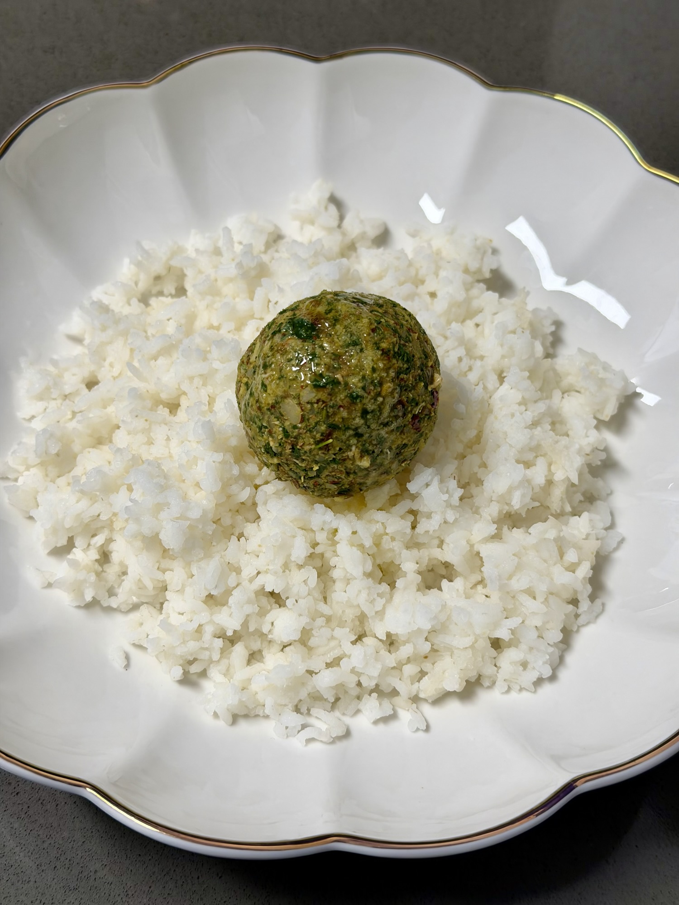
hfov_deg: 30.3
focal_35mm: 48
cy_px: 452
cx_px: 340
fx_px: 1255
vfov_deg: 39.7
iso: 50
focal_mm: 6.76
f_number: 1.78
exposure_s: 1/60
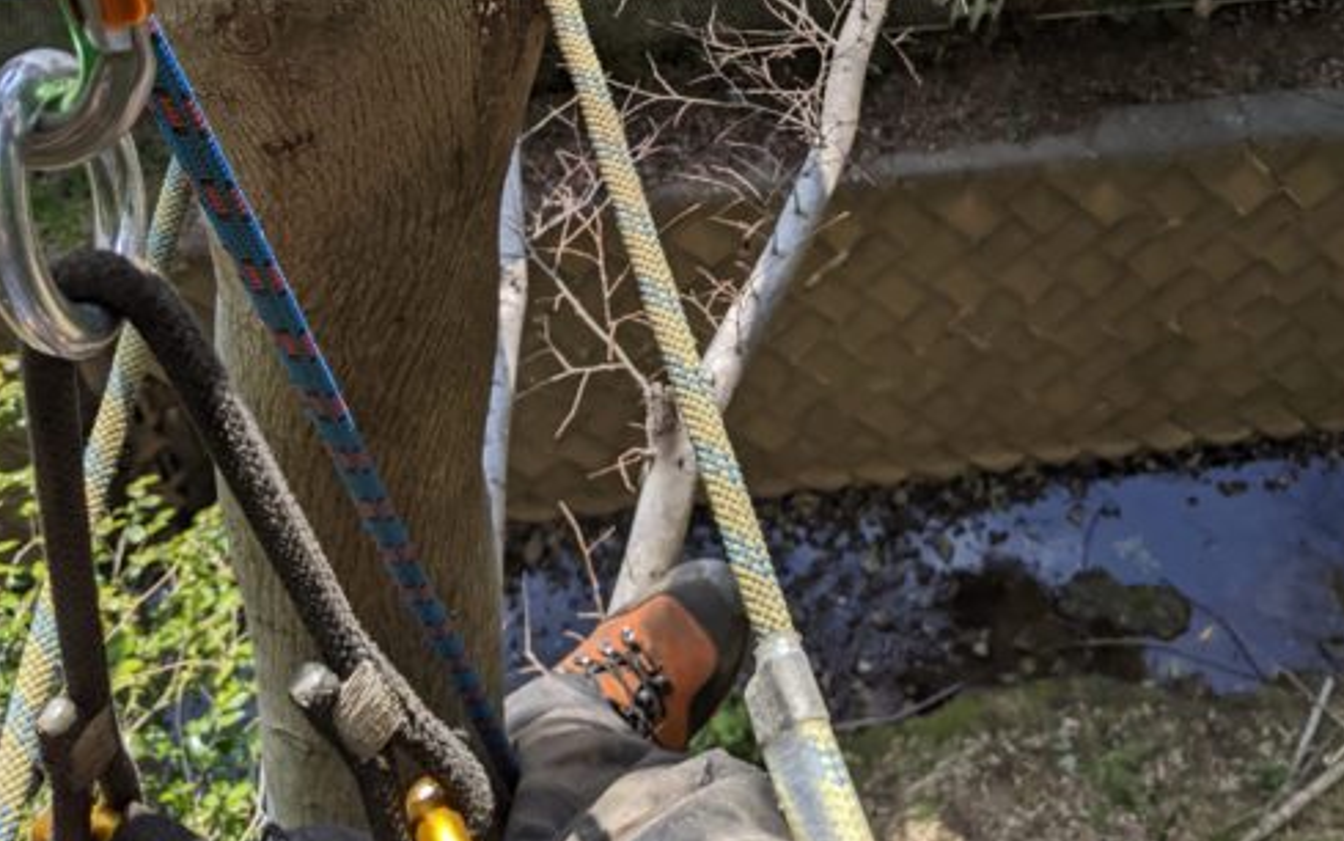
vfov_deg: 31.4
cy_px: 95
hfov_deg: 50.4
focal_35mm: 39
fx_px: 1429
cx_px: 668
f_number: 1.8
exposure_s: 1/1304
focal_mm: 4.44
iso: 51
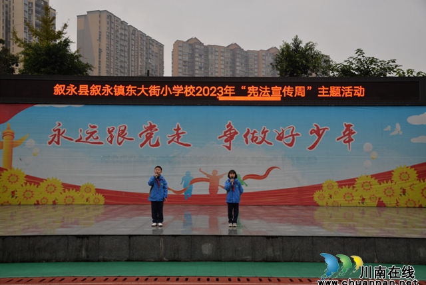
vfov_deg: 35.1
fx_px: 450
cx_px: 213
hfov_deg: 50.7
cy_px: 142
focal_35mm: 38
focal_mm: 38
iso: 200
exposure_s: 1/125
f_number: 5.6
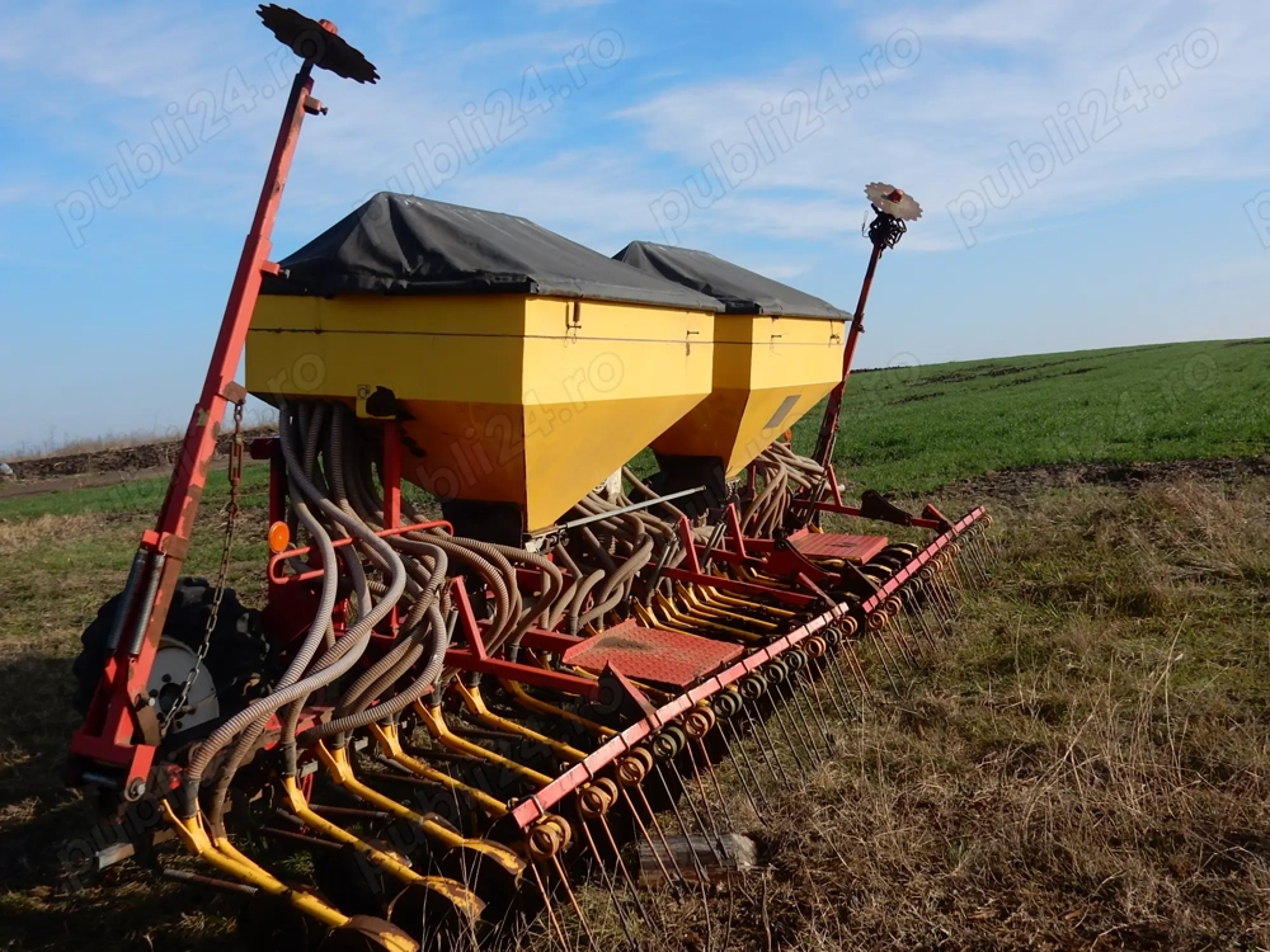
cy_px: 476
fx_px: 1321
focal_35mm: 36
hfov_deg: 51.4
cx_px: 635
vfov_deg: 39.7
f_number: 4
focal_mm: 6.4
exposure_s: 1/1000
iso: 125
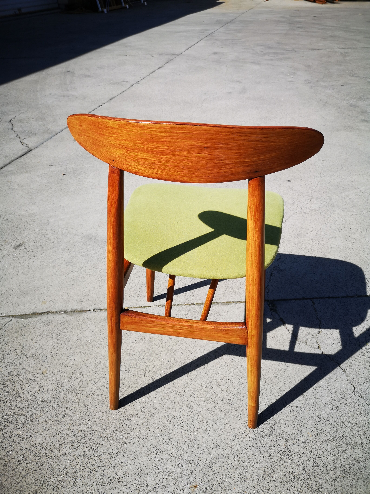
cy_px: 247
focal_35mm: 27
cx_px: 185
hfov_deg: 51.4
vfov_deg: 65.3
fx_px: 385
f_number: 1.8
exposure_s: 1/1815
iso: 50
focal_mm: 5.58
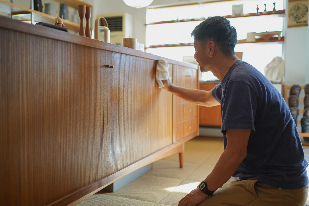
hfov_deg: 54.4
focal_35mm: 35
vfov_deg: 37.9
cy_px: 103
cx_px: 154
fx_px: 300
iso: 200
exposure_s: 1/200
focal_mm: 35
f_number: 1.8
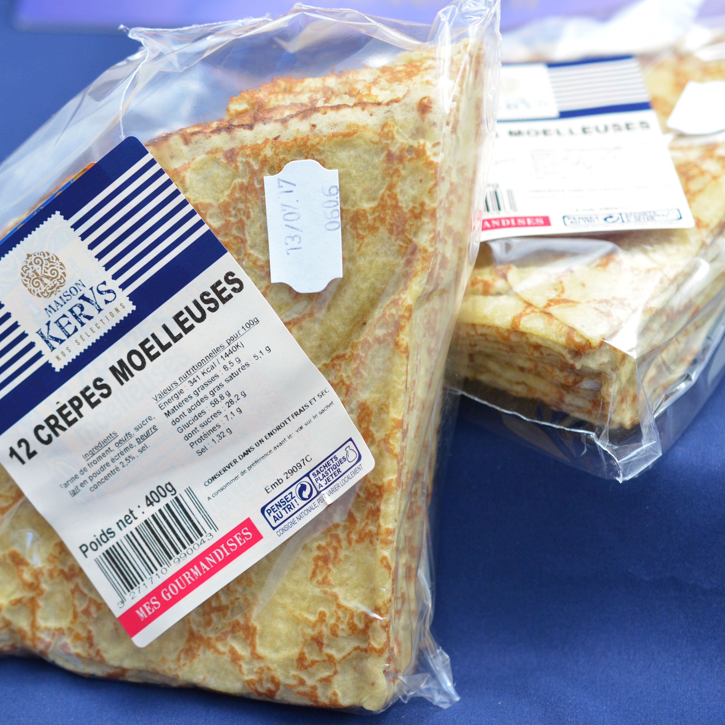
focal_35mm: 77
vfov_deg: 22.5
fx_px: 1825
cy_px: 362
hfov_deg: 22.5
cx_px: 338
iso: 800
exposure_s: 1/60
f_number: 4
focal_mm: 40
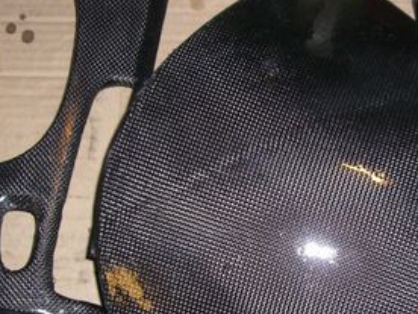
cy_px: 200
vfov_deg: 16.8
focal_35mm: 88
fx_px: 1063
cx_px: 327
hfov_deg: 22.0
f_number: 2.8
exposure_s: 1/60
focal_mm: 7.9
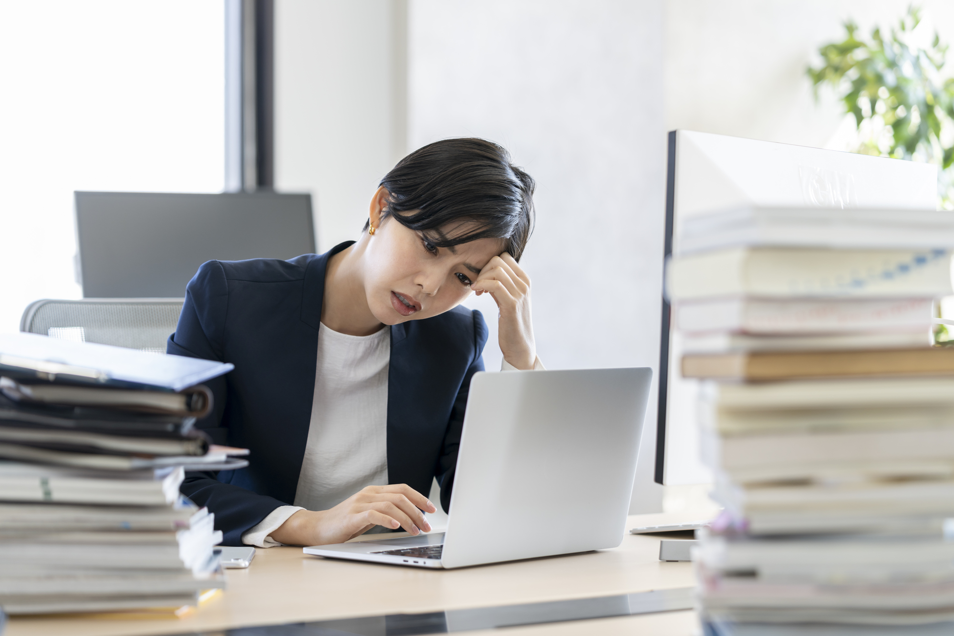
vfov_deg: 16.5
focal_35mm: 83
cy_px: 318
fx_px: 2199
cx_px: 477
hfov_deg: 24.5
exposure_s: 1/50
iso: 250
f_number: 3.2
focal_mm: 83
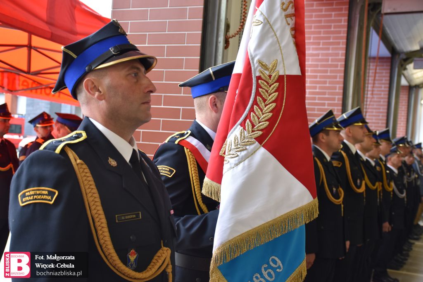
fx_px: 599
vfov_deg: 26.5
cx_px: 212
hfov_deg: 38.9
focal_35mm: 51
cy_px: 141
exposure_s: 1/80
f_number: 4.5
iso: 400
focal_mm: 34
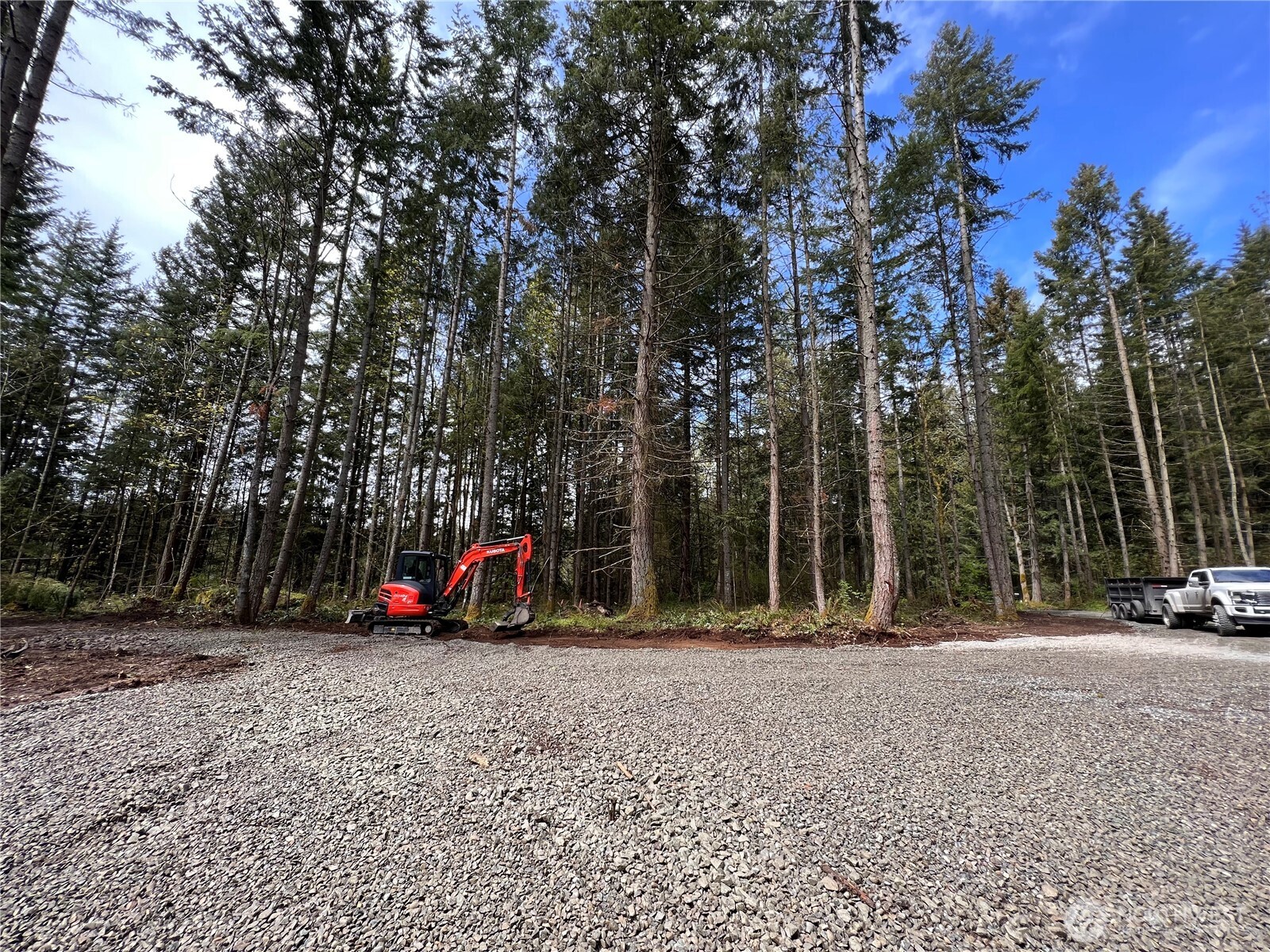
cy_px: 476
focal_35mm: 13
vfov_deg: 89.9
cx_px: 635
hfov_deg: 106.2
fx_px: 477
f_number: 1.8
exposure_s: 1/328
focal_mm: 1.57
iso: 32
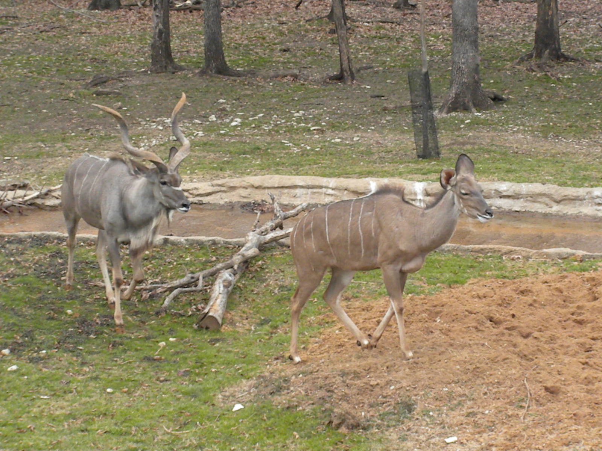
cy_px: 226
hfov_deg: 16.6
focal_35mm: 119
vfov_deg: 12.5
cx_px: 301
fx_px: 2070
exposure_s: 1/475
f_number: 5.1
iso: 640
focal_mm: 21
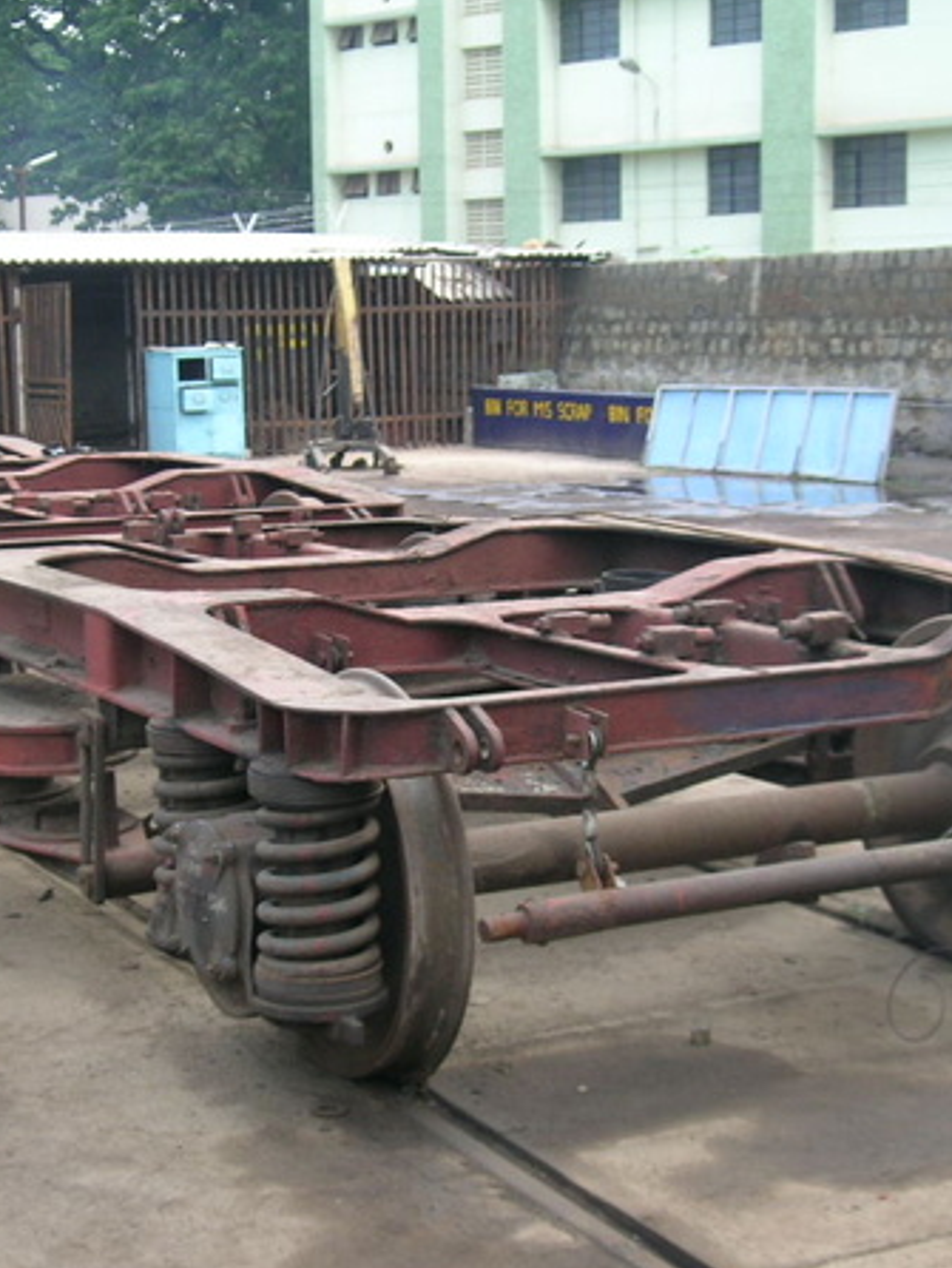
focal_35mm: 66
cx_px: 372
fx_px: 2418
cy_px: 640
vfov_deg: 29.4
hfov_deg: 22.2
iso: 50
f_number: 3.3
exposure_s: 1/39
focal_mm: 9.5
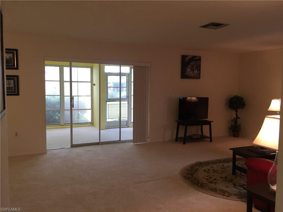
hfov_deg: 61.7
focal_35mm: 29
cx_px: 142
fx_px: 237
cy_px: 106
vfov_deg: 48.2
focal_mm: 4.15
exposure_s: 1/30
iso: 32
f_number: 2.2
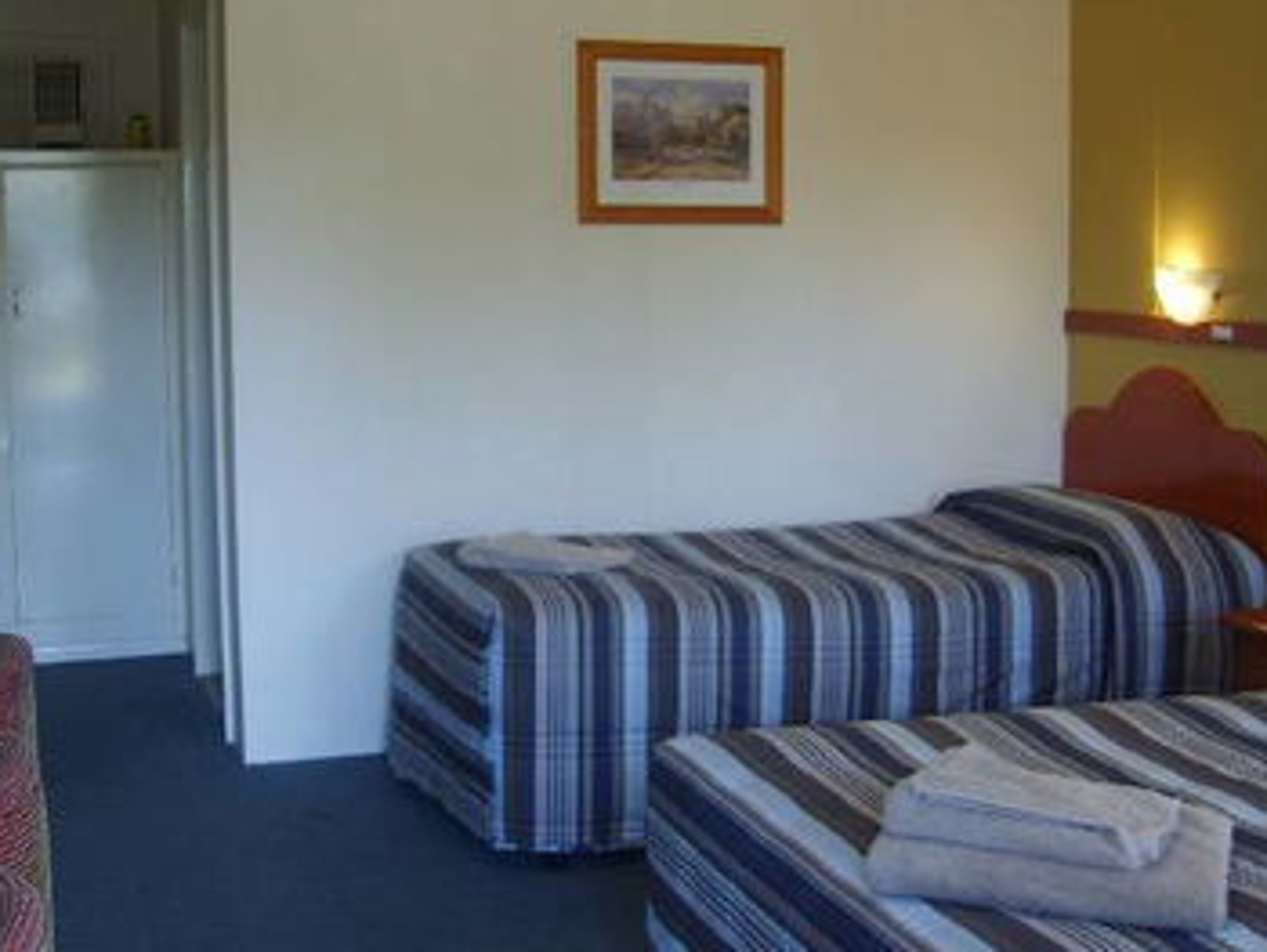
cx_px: 644
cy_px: 416
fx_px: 1758
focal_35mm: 48
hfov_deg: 39.6
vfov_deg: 30.3
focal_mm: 7.4
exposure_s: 1/30
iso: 123
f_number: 2.8
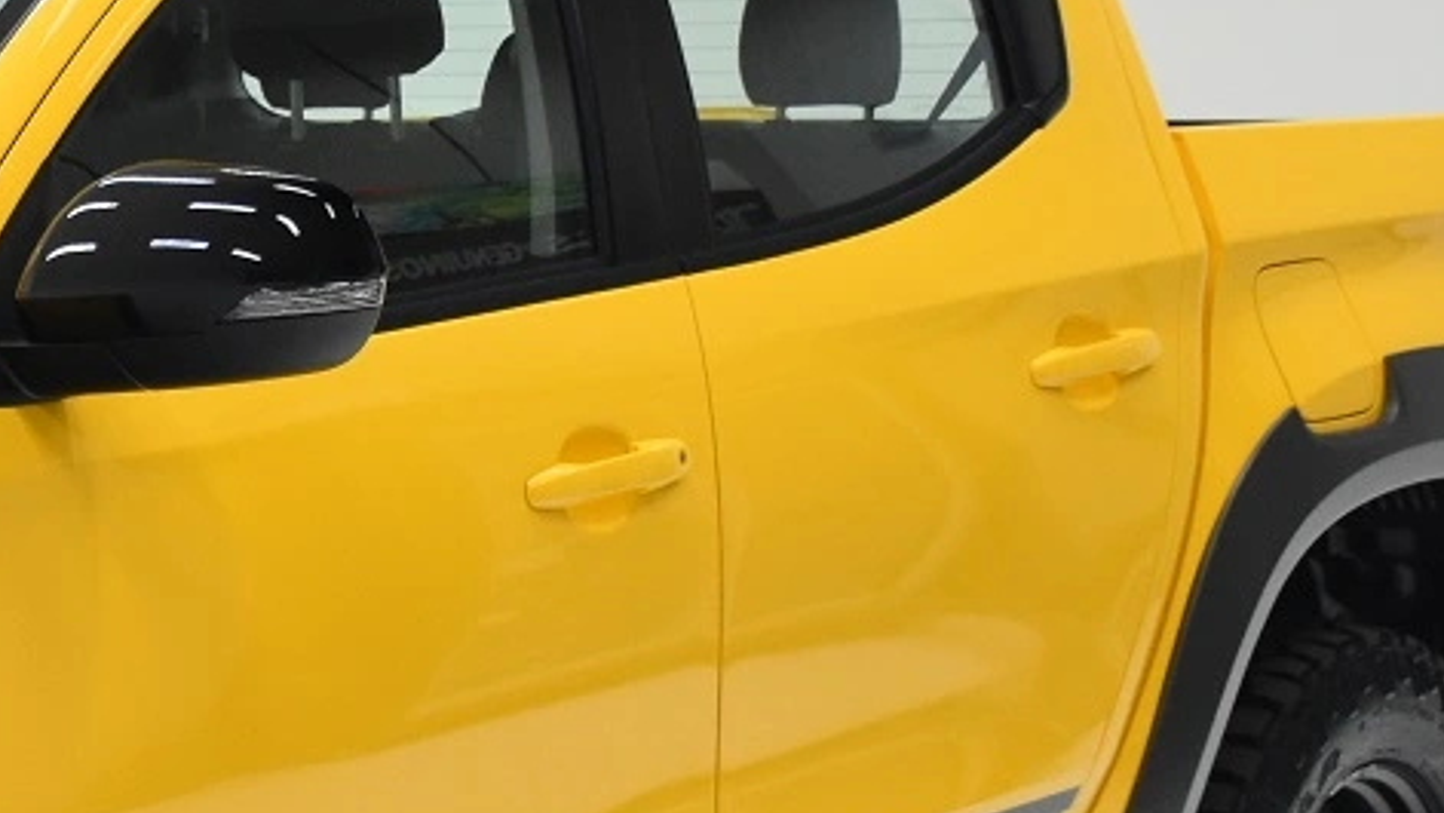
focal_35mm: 120
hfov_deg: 17.1
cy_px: 660
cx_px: -288
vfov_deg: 10.1
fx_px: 4595
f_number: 4
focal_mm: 24
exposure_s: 1/60
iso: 1100
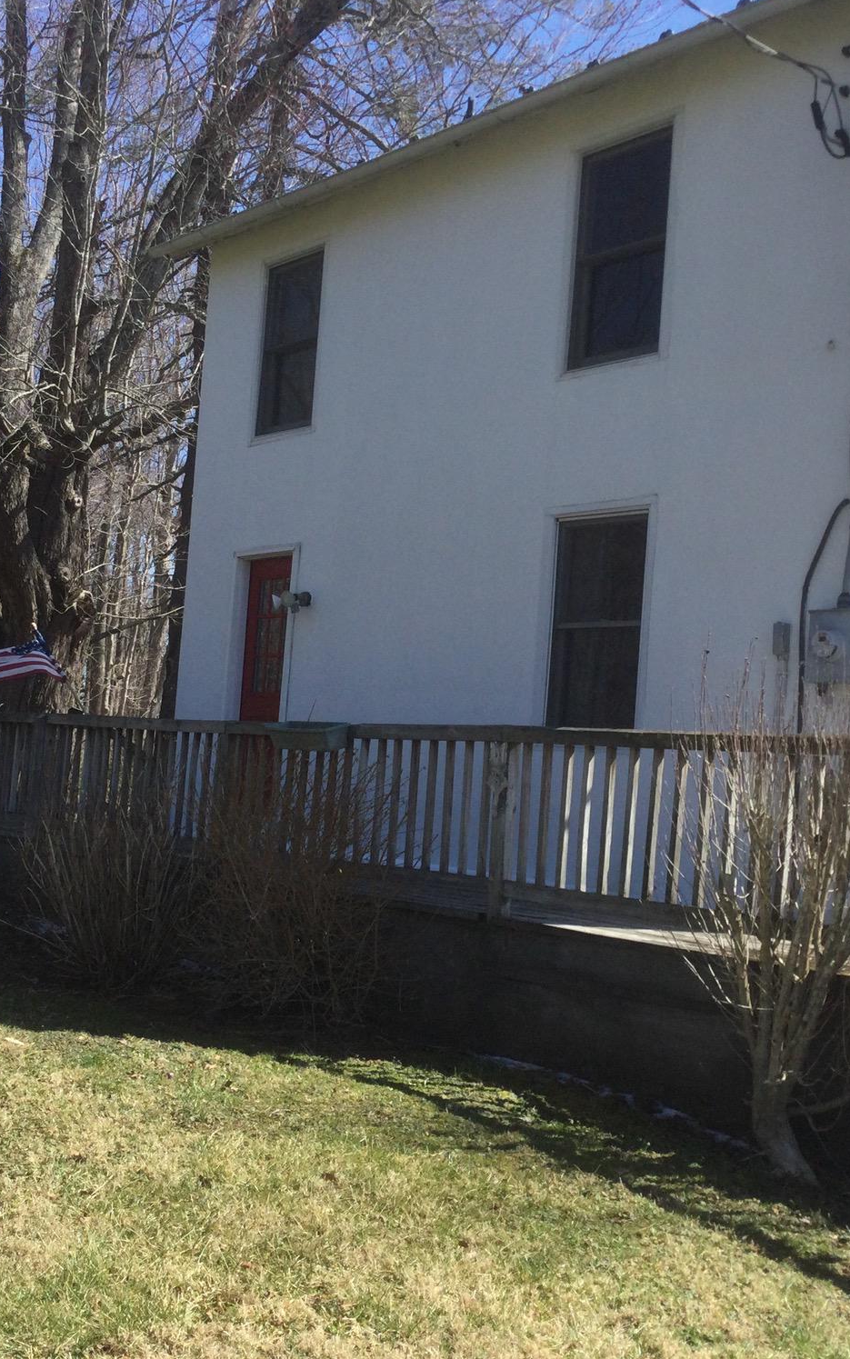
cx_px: 439
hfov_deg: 28.6
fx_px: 1667
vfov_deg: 44.4
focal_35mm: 45
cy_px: 676
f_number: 2.4
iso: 25
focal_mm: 3.3
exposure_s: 1/926
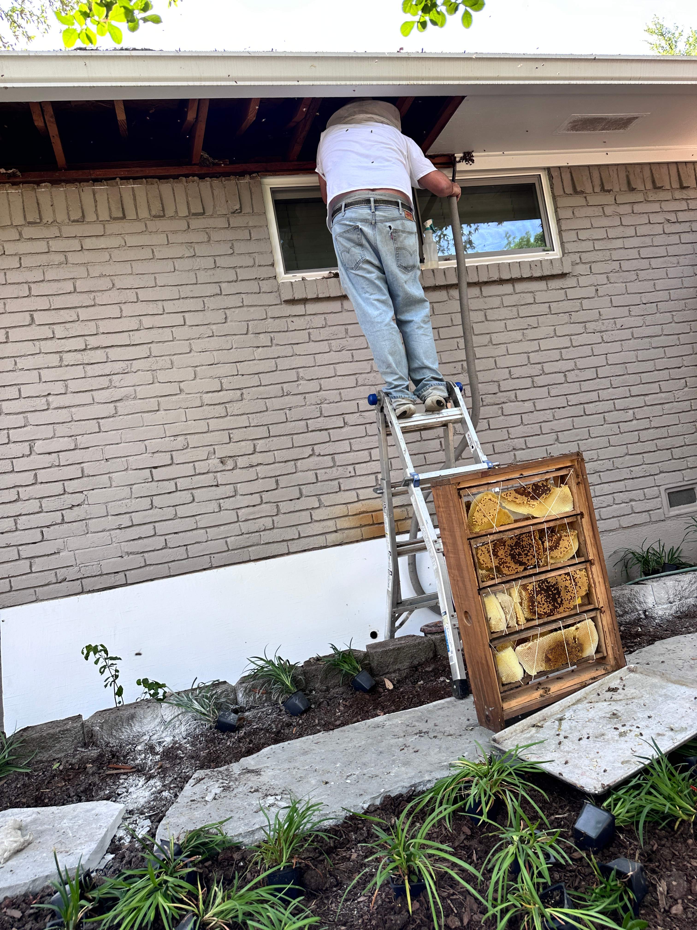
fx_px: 644
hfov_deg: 56.8
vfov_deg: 71.6
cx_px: 348
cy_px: 465
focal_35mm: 24
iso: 64
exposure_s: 1/151
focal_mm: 6.86
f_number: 1.78
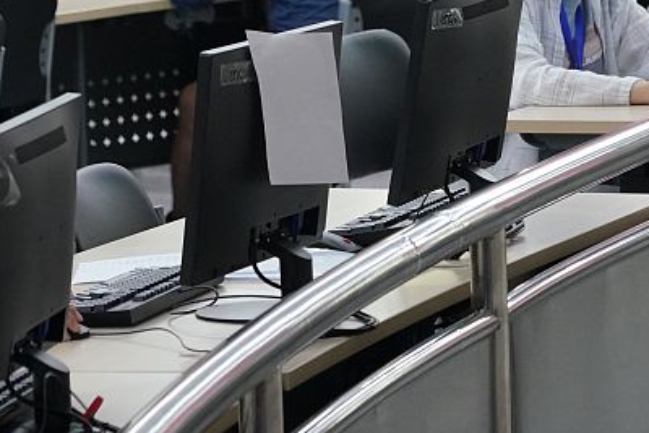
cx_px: 349
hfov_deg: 7.2
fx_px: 5139
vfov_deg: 4.8
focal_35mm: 285
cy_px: -205
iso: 3200
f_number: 5.6
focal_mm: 95
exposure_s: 1/100
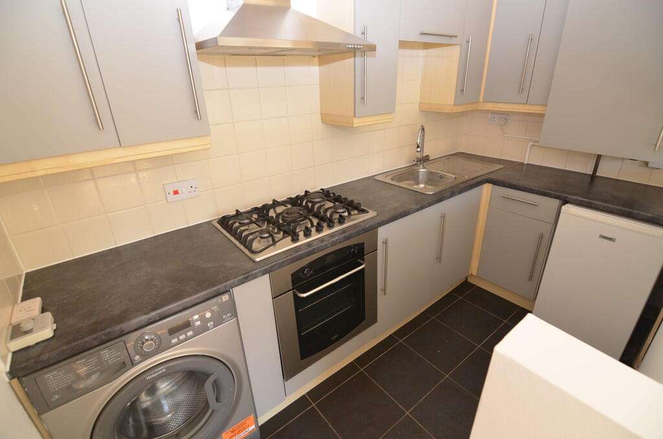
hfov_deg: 95.1
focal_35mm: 16
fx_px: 303
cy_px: 220
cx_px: 332
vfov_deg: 71.8
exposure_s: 1/80
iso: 400
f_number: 4.5
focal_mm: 11
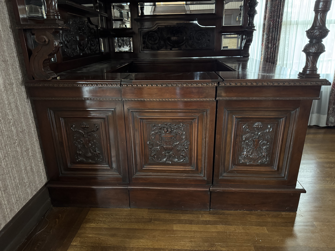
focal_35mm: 24
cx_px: 168
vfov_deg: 56.8
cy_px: 126
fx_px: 232
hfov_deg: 71.6
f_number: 1.78
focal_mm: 6.76
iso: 1250
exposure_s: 1/30
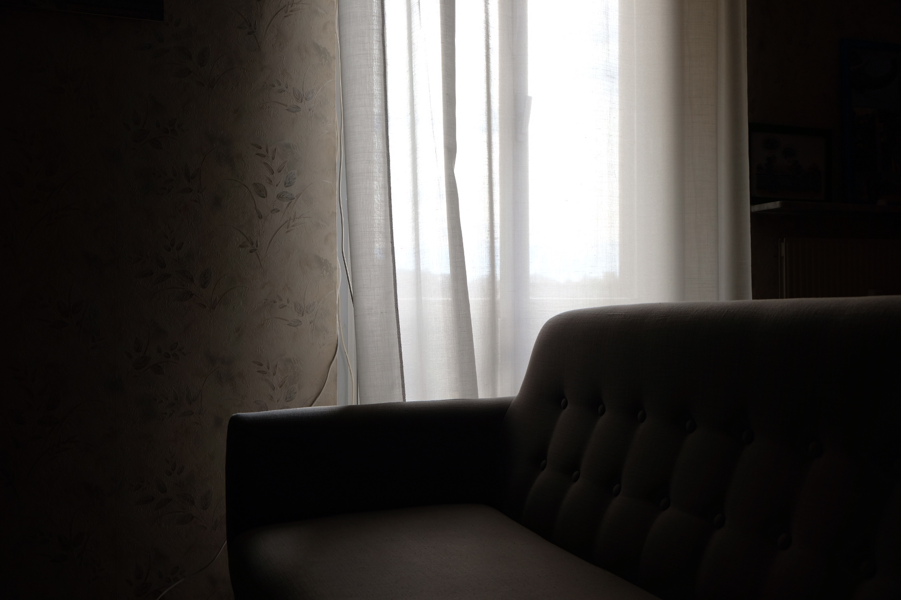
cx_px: 450
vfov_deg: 37.9
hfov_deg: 54.4
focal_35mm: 35
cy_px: 300
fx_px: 876
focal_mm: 23.3
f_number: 4
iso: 200
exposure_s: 1/250
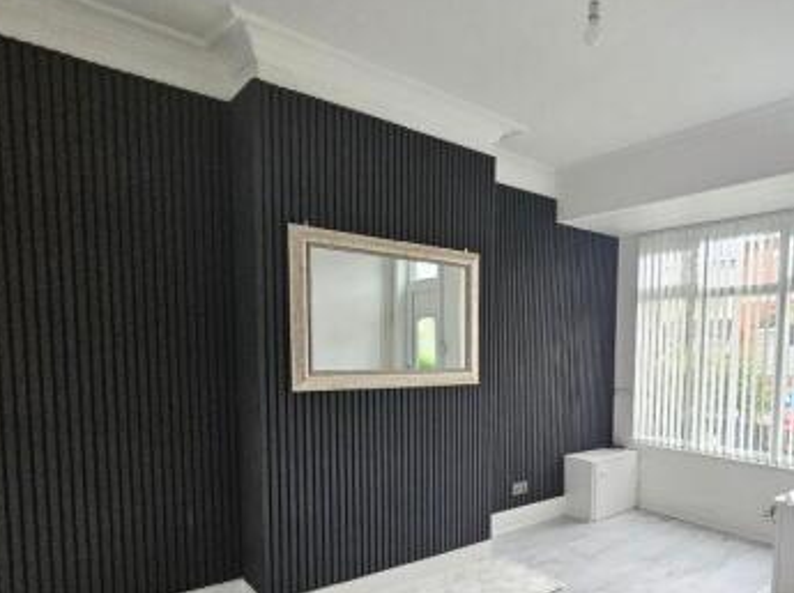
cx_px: 563
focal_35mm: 22
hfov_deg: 72.8
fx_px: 504
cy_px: 401
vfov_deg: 59.4
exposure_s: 1/100
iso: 500
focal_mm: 2.2
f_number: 2.2
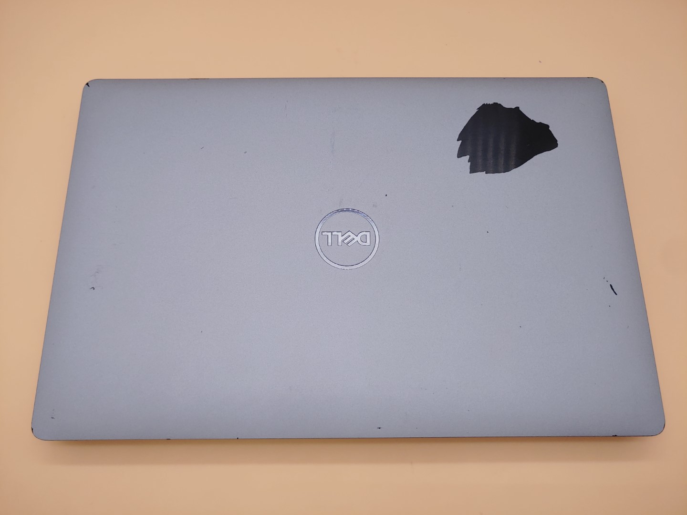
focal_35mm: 26
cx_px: 344
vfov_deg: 53.1
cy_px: 258
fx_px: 516
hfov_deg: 67.3
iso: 50
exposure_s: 1/167
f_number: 1.8
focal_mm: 4.36
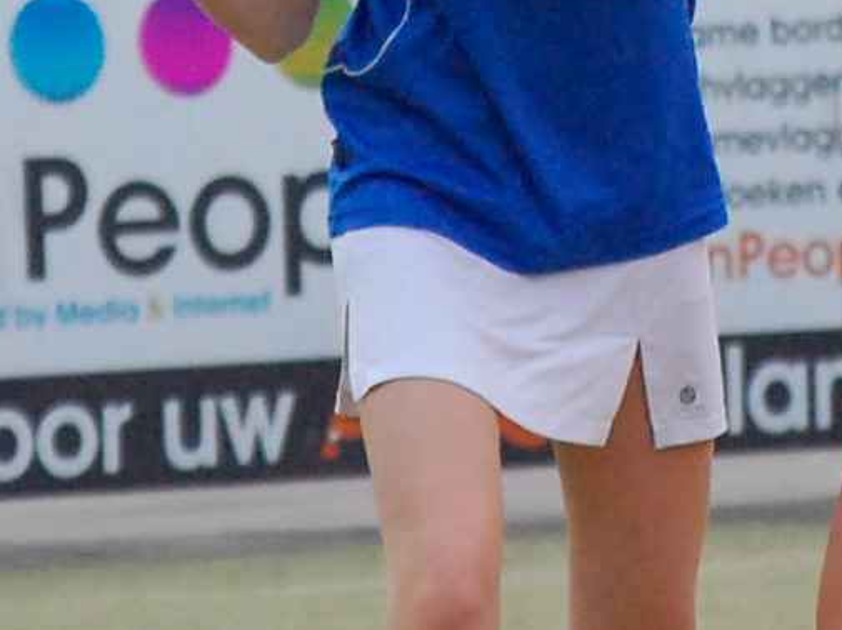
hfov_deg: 4.0
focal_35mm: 490
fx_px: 11910
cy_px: 49
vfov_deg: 3.0
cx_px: 767
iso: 1600
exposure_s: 1/1250
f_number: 4.8
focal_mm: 110
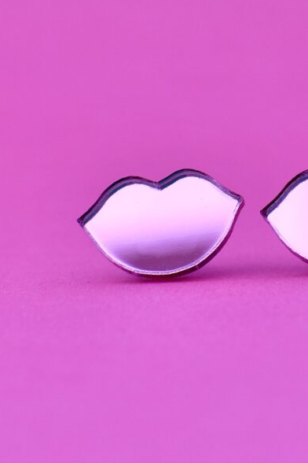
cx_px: 251
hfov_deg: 11.8
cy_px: 103
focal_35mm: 116
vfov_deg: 17.5
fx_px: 1489
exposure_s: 1/250
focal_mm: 35
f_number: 5.6
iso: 250
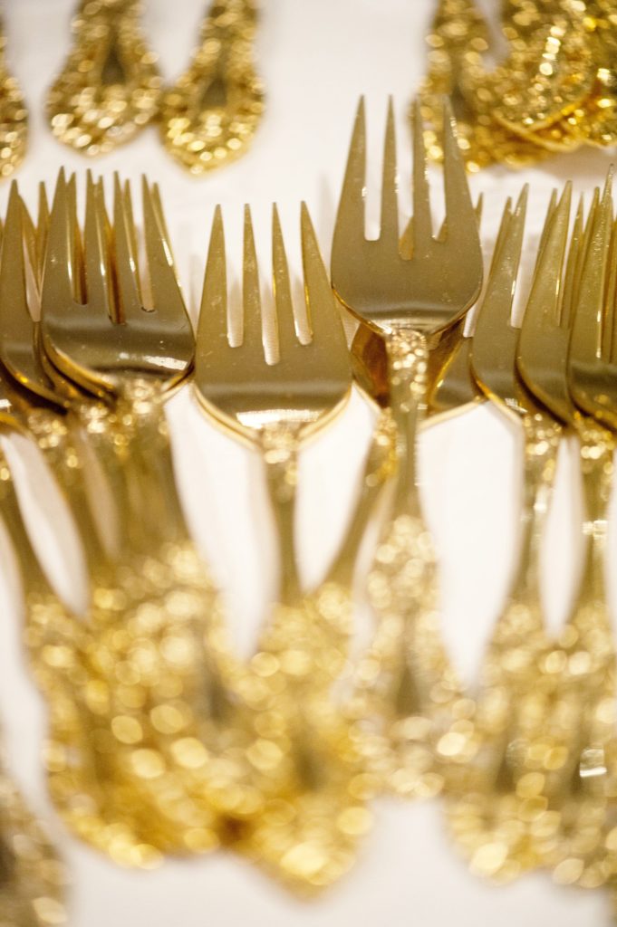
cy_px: 464
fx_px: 2704
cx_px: 308
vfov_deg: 19.5
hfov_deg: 13.0
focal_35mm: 105
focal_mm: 105
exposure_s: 1/60
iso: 2000
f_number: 3
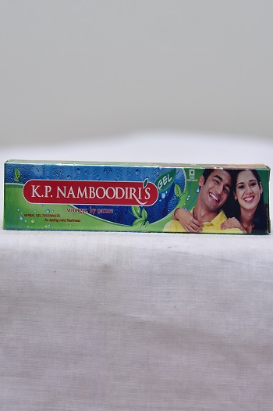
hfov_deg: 11.4
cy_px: 206
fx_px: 1367
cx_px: 136
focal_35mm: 120
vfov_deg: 17.1
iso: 1600
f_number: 4.5
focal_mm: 120
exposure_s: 1/125
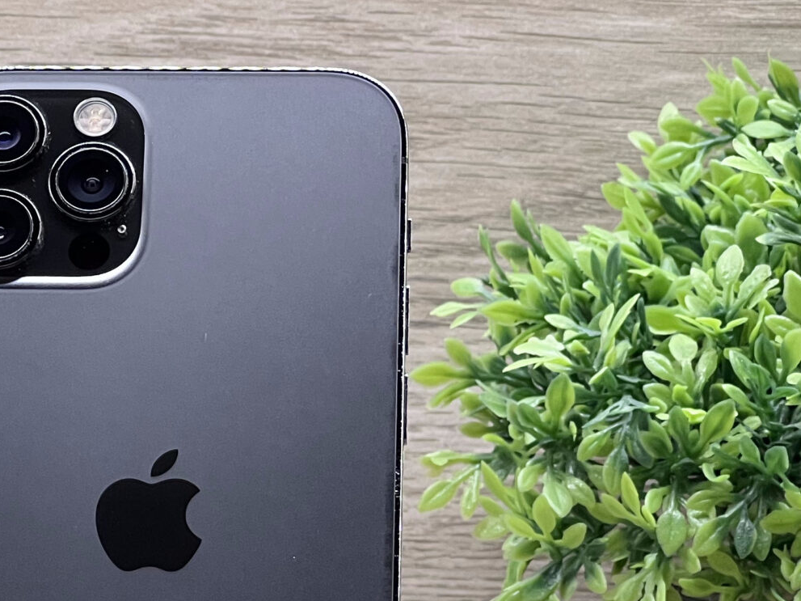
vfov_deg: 7.4
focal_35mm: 199
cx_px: 158
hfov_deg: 9.9
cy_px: 569
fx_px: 4604
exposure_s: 1/100
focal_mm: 9
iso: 80
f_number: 2.8
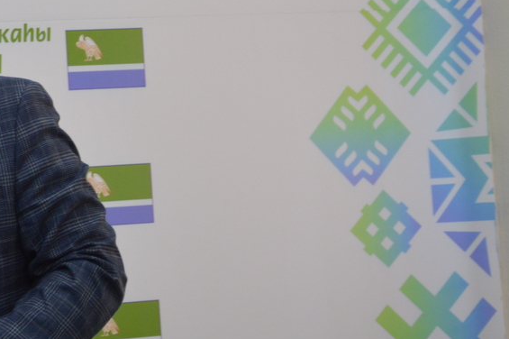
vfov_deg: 8.0
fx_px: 2402
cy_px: 23
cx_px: -185
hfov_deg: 11.7
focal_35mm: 170
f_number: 4.5
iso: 400
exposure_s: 1/60
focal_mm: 40
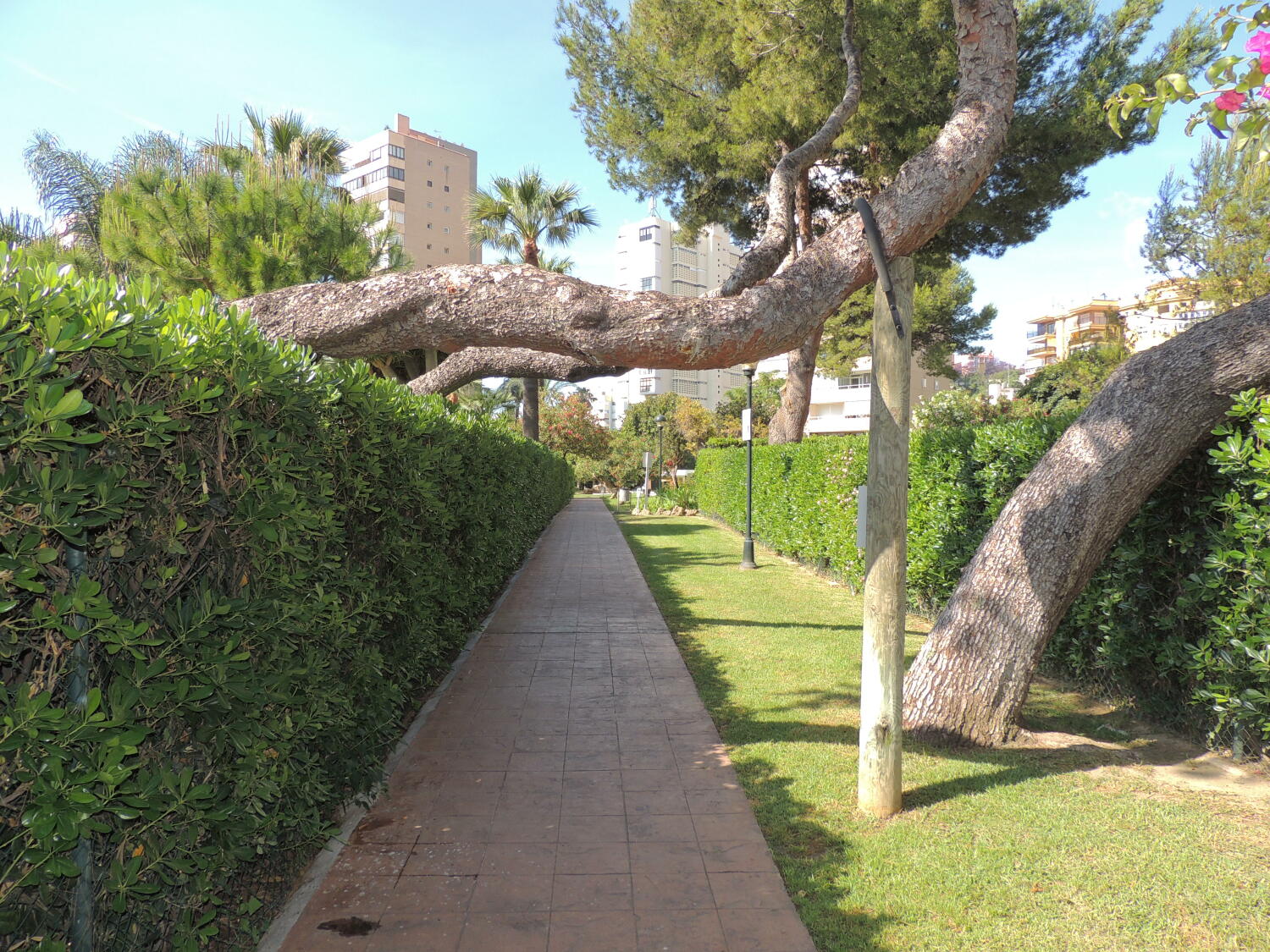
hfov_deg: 71.6
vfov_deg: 56.8
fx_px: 881
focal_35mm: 24
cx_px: 635
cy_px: 476
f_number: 3
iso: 100
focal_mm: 4.3
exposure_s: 1/400
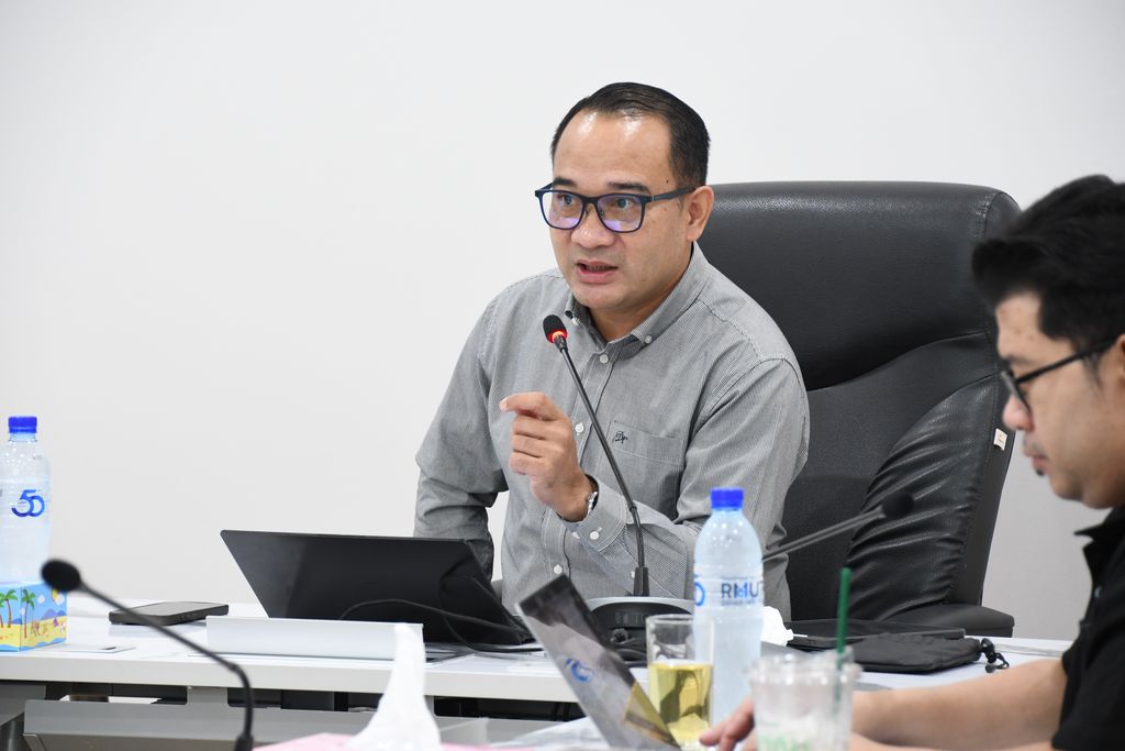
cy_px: 376
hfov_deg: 11.8
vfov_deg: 7.9
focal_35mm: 174
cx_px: 562
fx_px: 5438
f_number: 5.6
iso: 1600
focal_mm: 116
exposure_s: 1/30
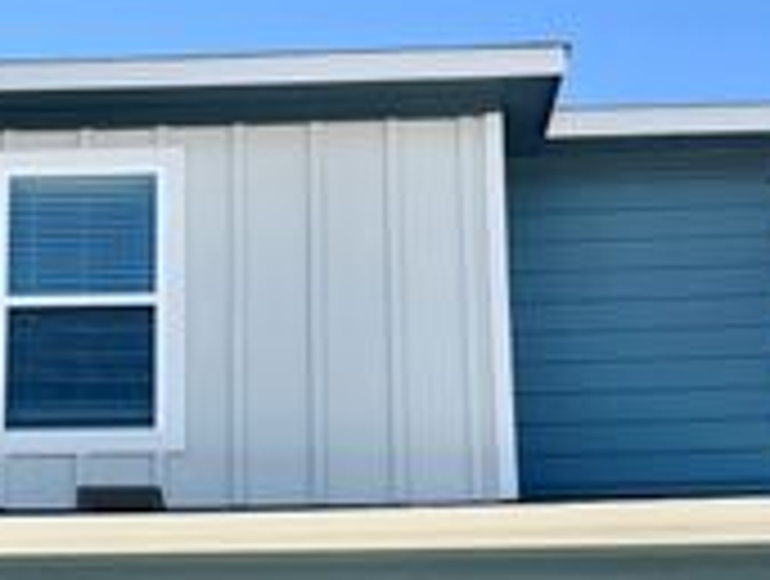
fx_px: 1560
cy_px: 641
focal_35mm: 70
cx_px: 230
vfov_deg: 20.1
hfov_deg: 27.5
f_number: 1.78
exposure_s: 1/2959
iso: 80
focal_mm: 6.76
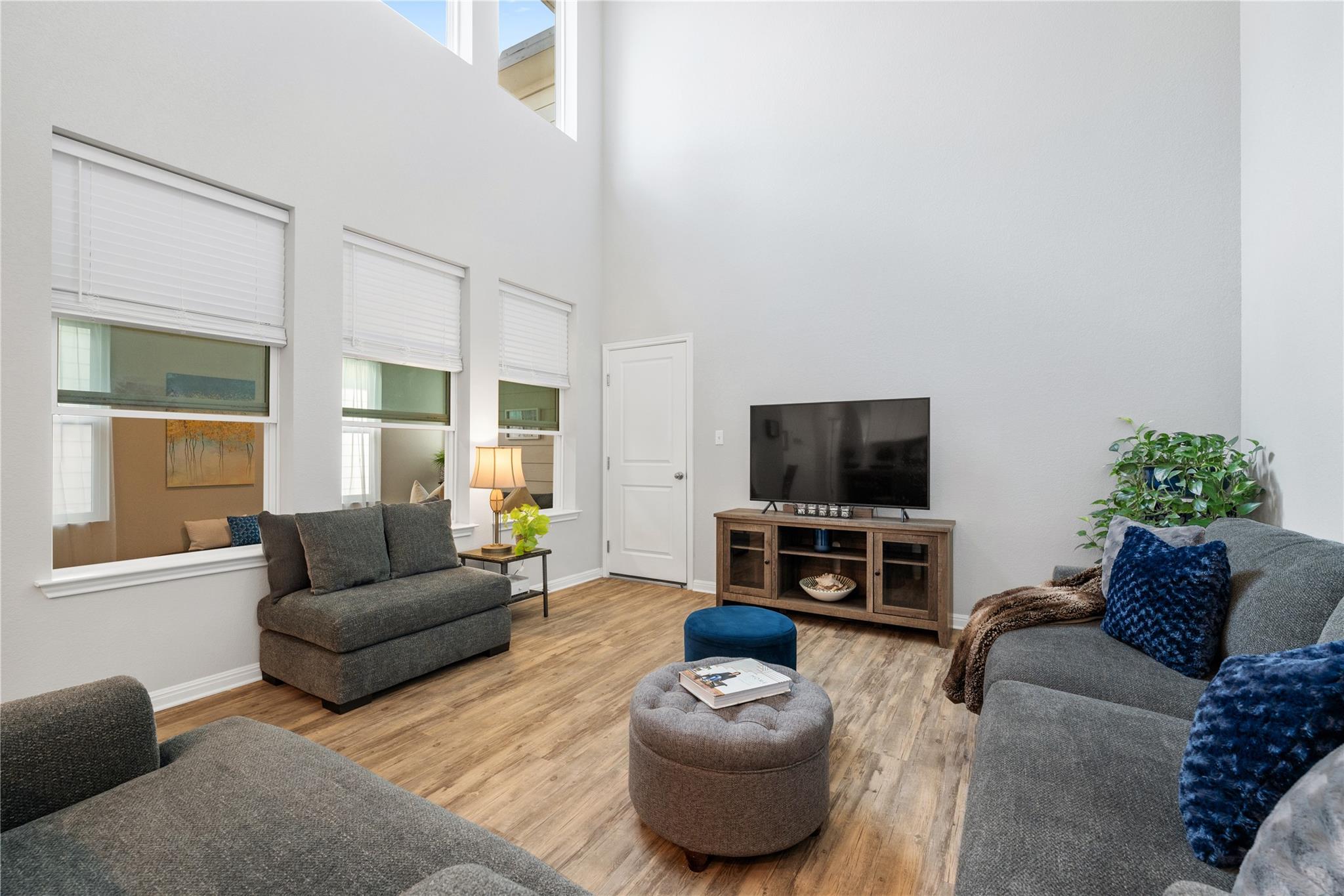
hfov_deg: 98.5
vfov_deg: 75.5
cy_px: 448
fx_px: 579
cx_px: 672
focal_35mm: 16
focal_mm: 15.5
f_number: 8
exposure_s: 1/1.67
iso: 250
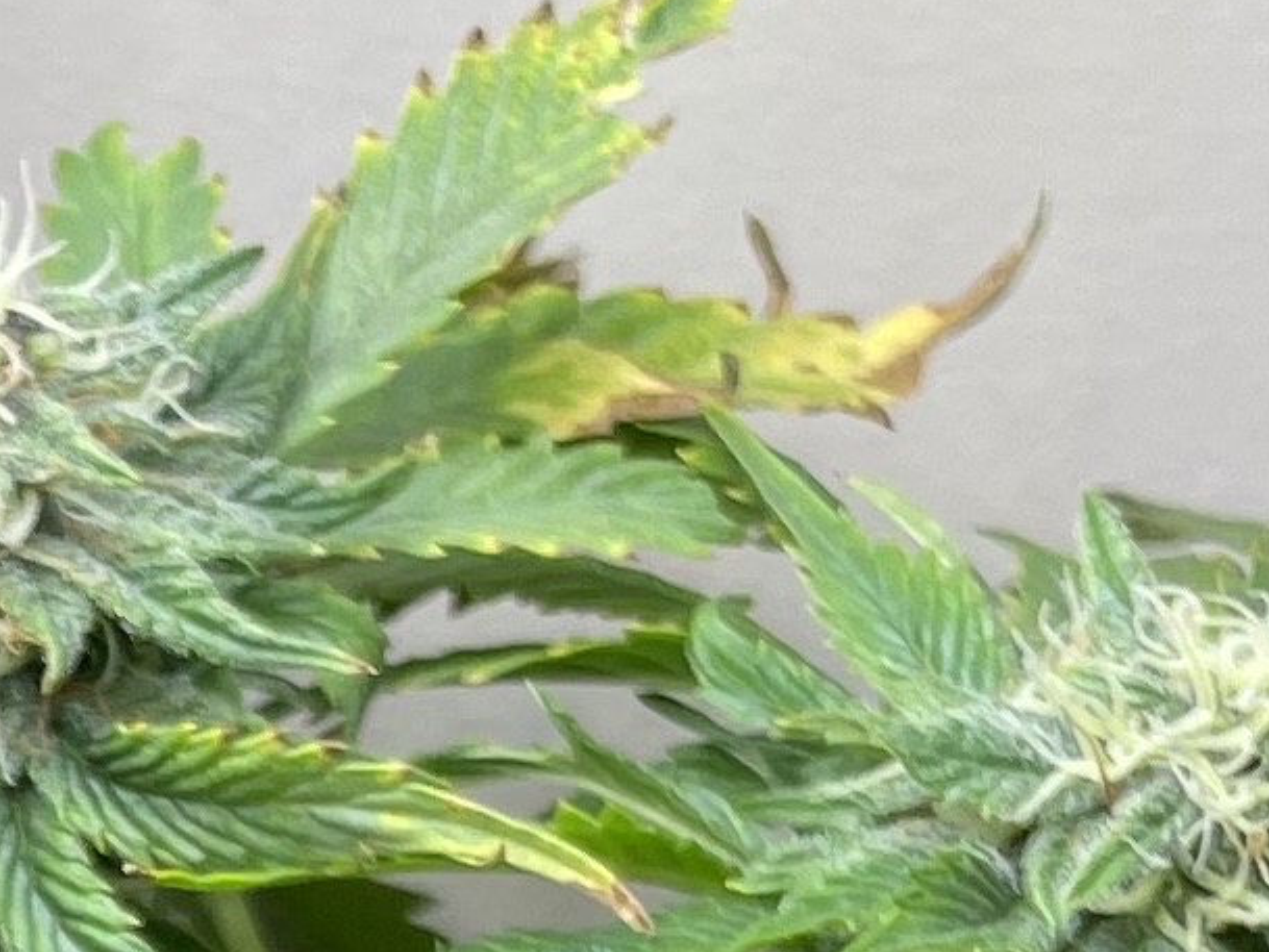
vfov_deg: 8.1
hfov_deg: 11.1
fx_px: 6307
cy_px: 2171
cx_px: -556
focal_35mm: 172
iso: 32
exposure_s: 1/335
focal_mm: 4.2
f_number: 1.6
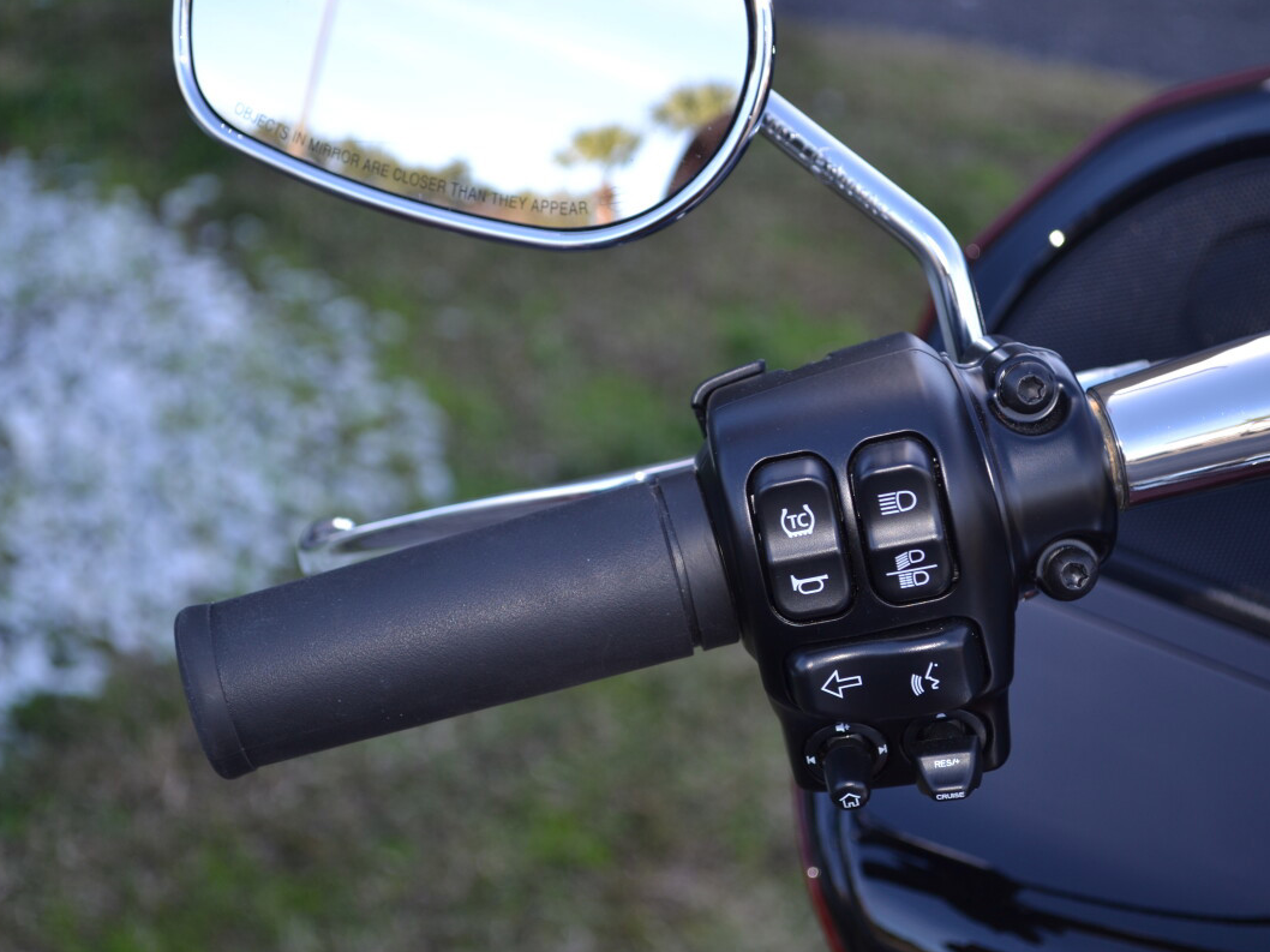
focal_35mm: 72
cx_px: 707
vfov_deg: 20.4
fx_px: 2641
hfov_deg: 27.0
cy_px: 473
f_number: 5.3
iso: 100
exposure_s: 1/100
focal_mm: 44
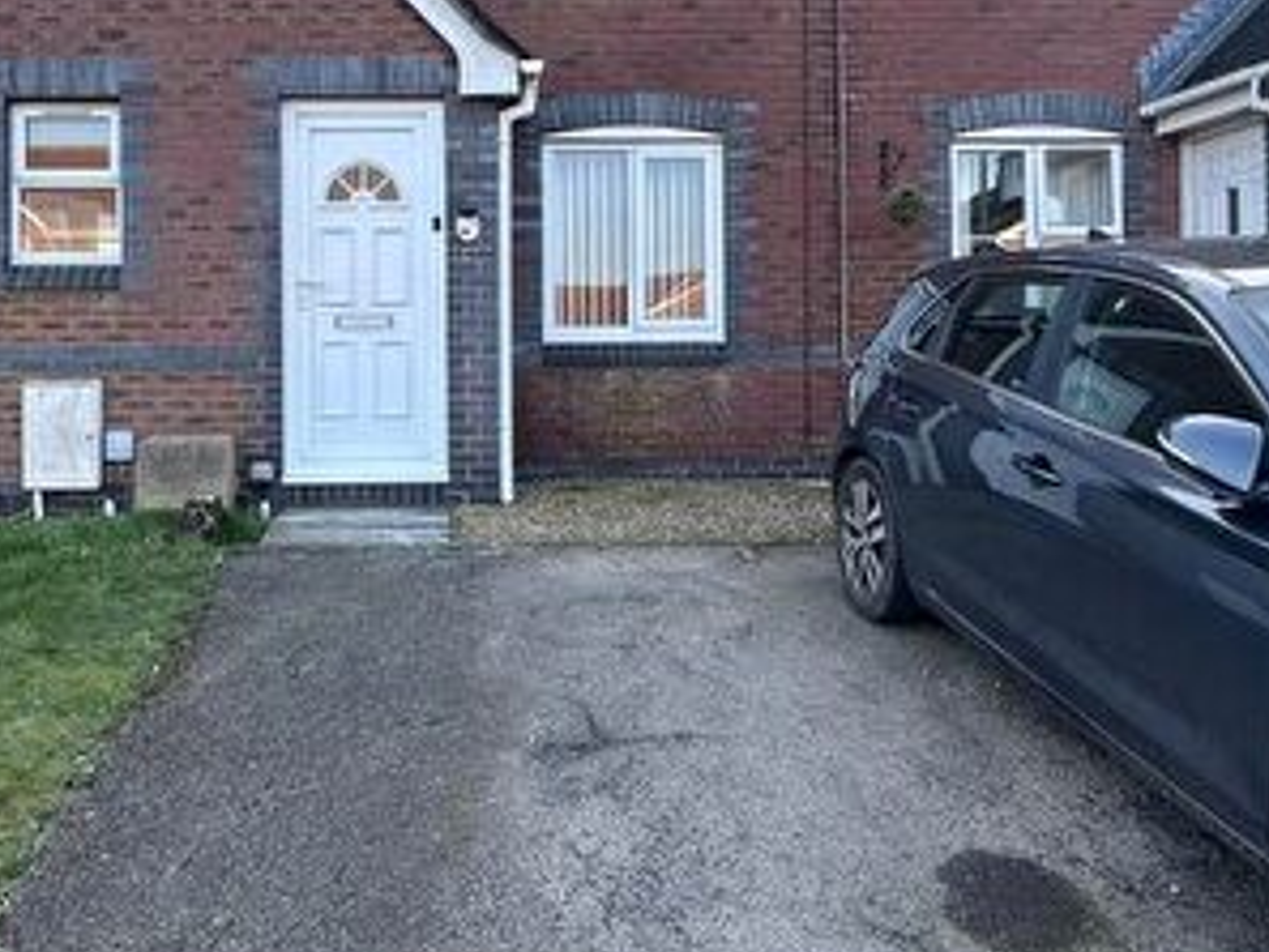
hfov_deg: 54.8
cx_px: 487
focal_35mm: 33
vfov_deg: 42.7
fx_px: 1210
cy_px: 361
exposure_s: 1/166
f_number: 2.2
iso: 40
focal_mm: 2.22
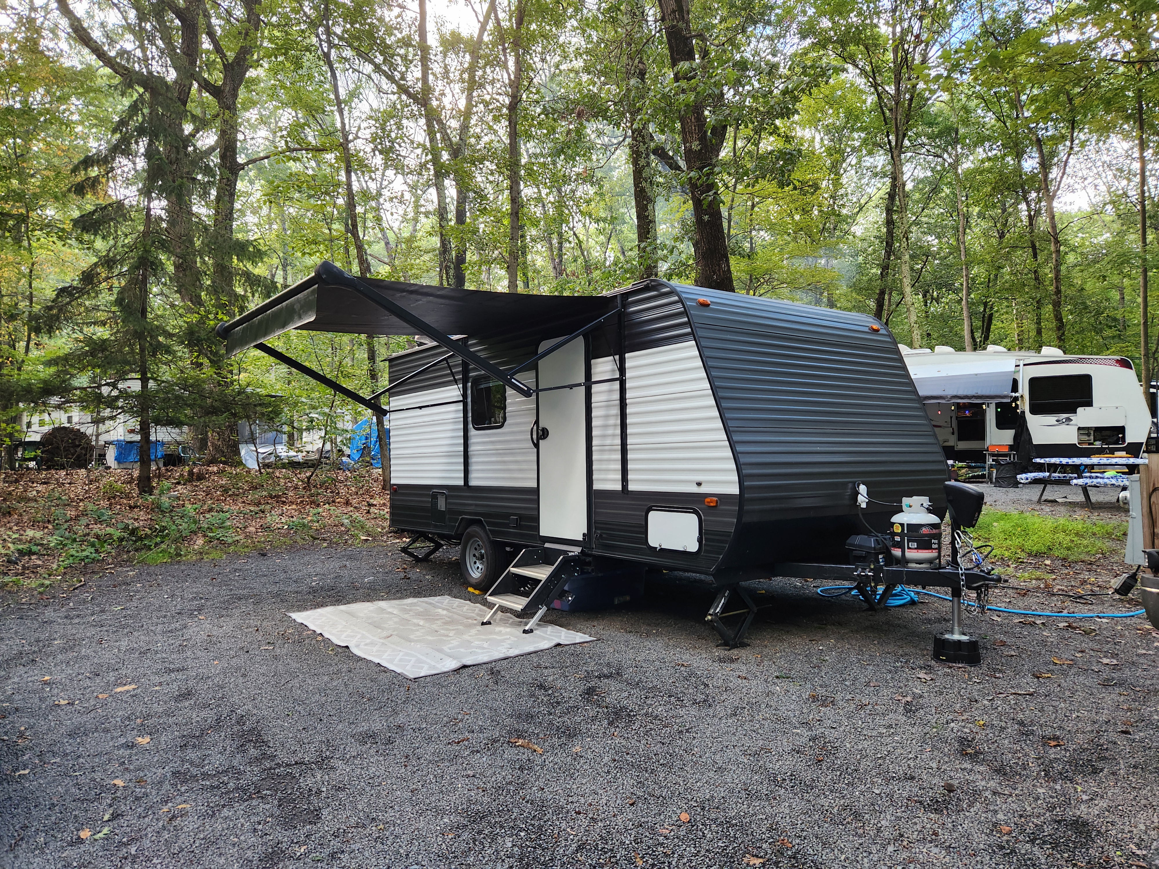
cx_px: 580
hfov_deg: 73.9
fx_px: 770
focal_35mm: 23
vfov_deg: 58.9
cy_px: 434
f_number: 1.8
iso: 125
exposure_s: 1/180
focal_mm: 5.4
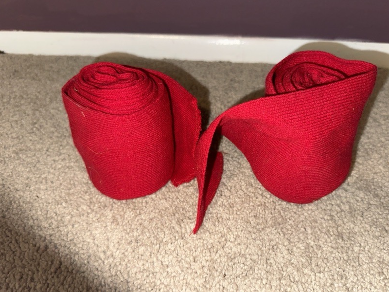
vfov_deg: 51.3
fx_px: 303
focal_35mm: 27
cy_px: 158
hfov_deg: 65.2
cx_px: 210
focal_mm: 6.86
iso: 80
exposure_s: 1/17
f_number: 1.78
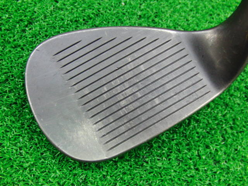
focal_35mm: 37
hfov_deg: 50.1
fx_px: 265
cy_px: 93
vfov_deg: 38.7
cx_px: 124
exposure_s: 1/20
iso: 400
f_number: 3.6
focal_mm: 6.42
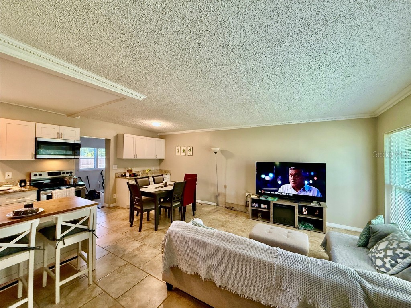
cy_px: 154
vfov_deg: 85.7
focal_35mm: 14
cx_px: 206
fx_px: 166
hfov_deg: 102.1
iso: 500
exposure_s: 1/120
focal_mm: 2.22
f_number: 2.2
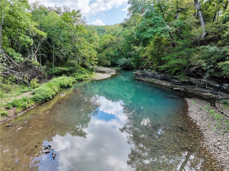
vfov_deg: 56.8
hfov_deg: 71.6
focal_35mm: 24
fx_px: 159
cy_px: 86
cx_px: 114
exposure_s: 1/200
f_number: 2.8
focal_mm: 12.29
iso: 400
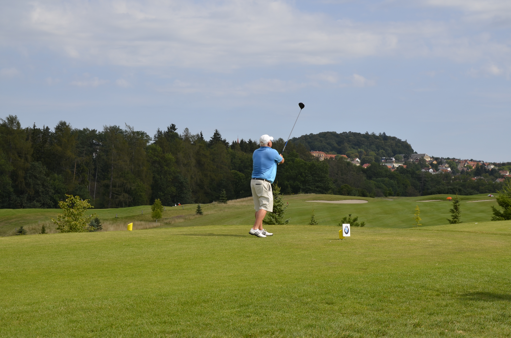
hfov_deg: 29.9
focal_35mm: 68
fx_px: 956
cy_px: 169
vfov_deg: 20.1
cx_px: 256
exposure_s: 1/250
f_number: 8
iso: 100
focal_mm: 45
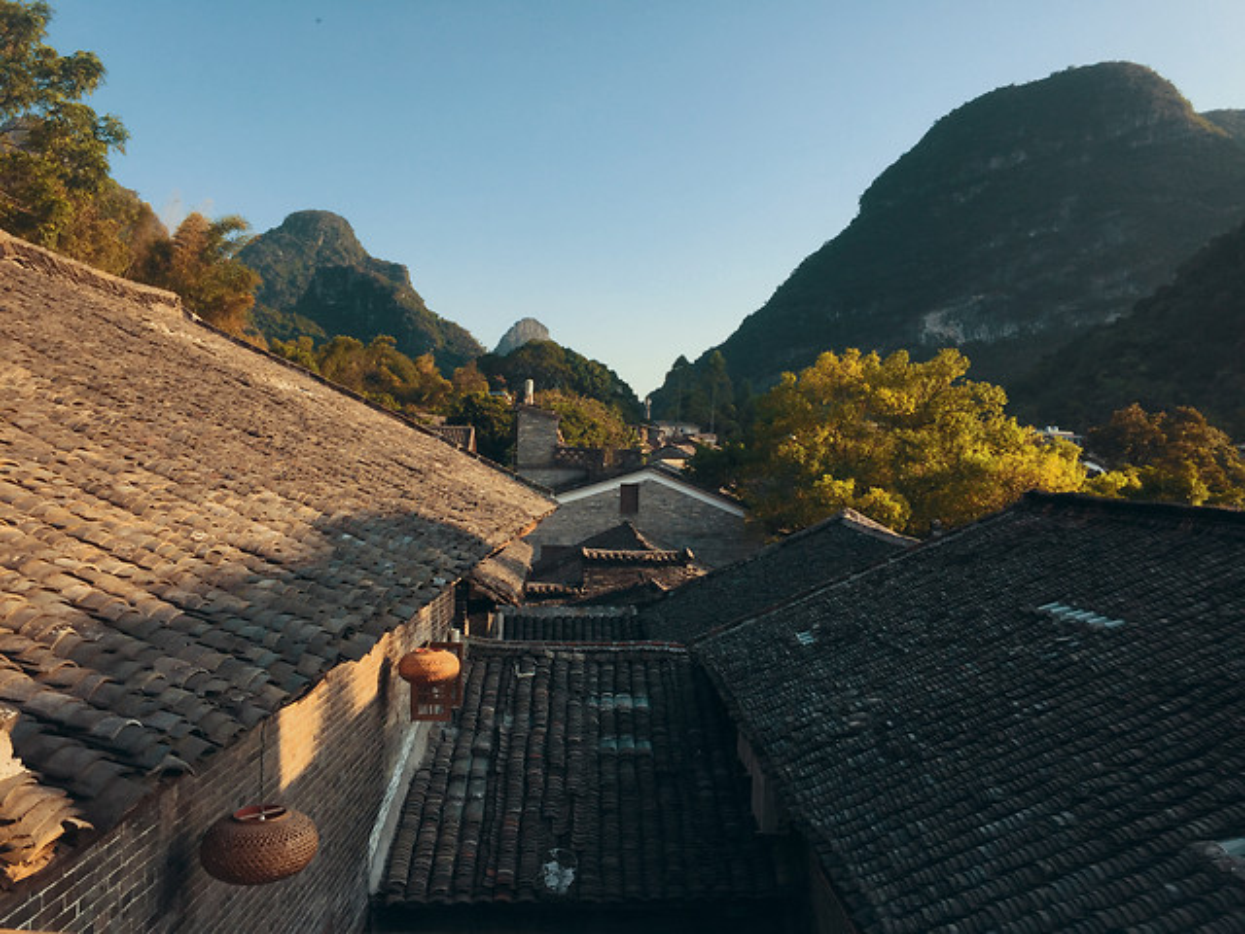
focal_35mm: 29
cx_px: 622
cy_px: 467
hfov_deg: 61.7
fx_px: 1043
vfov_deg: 48.2
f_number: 2.2
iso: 32
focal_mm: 4.15
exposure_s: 1/807
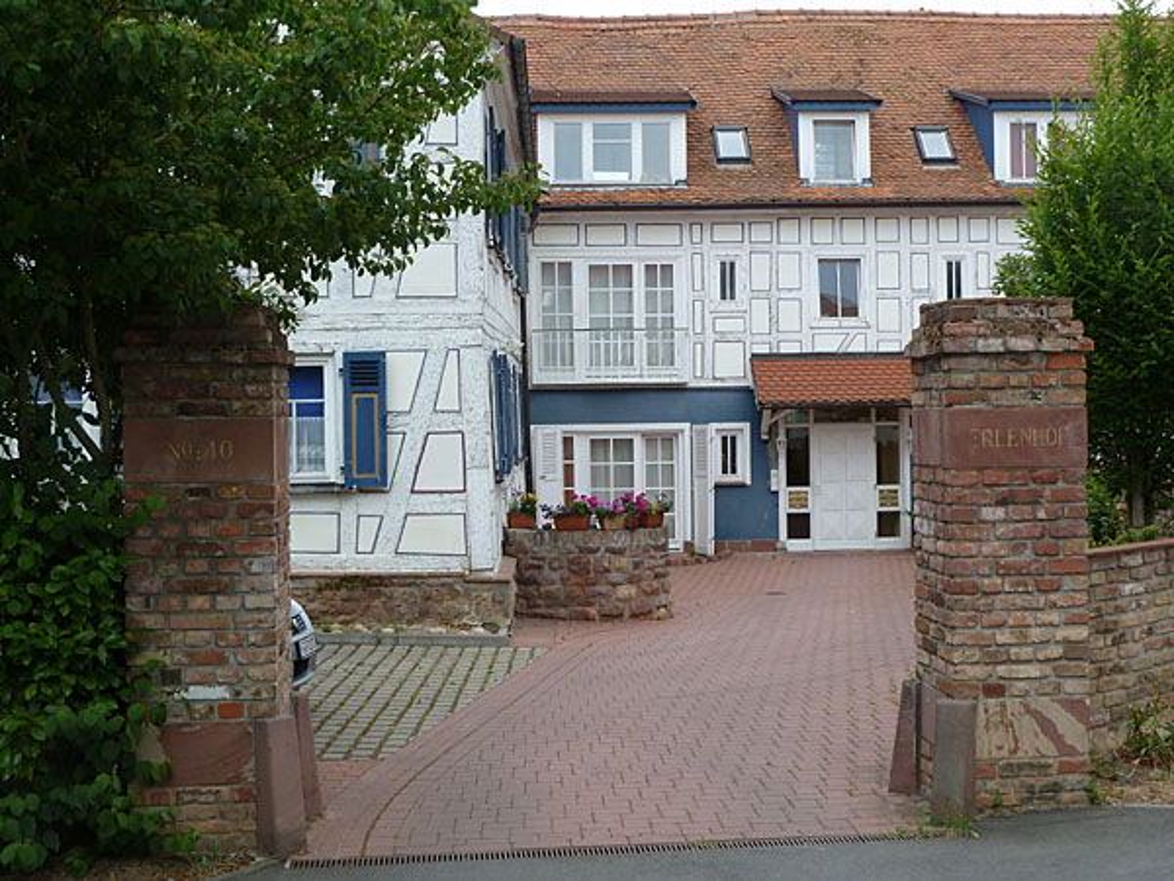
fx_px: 1628
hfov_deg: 39.7
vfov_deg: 30.3
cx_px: 587
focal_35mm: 48
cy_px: 440
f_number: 4
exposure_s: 1/160
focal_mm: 7.9
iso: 80
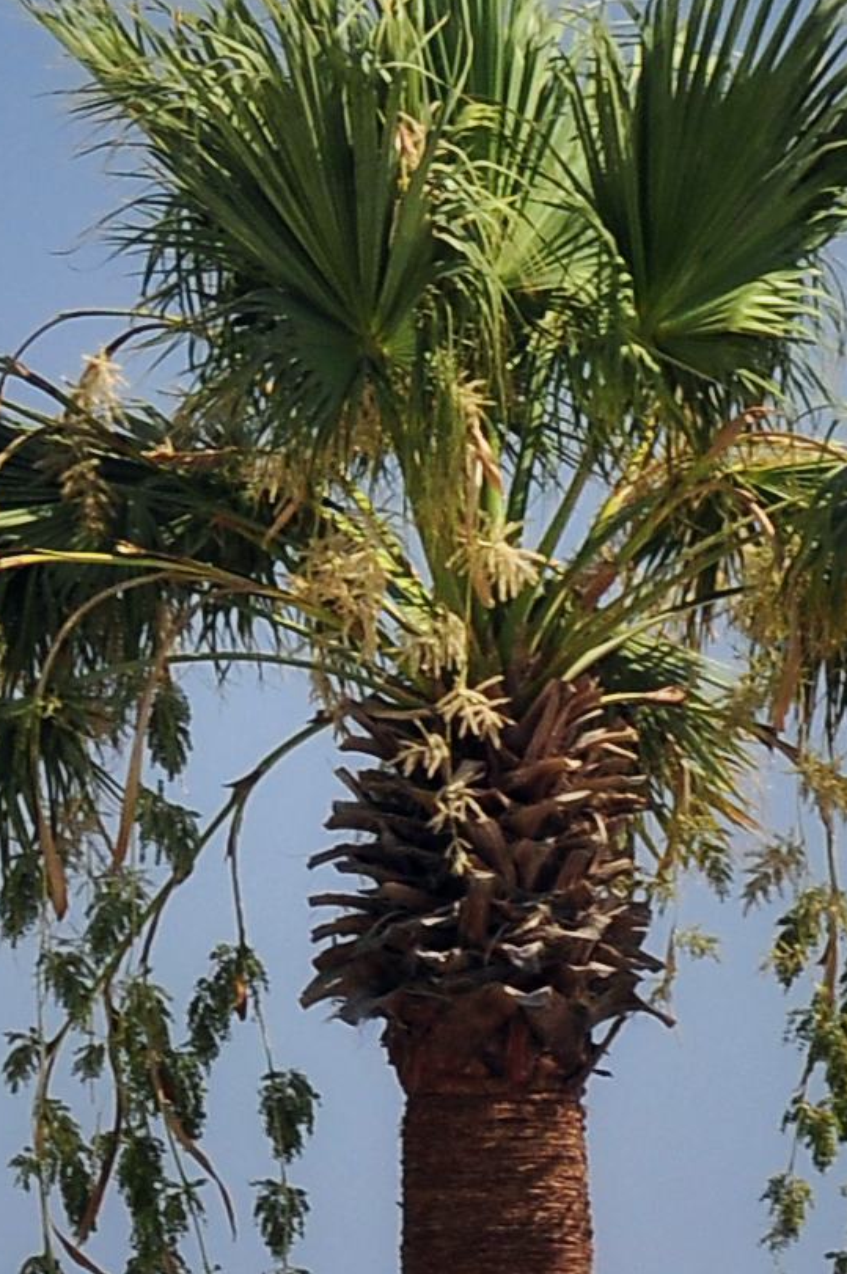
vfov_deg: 3.7
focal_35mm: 555
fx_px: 19627
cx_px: -423
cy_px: 1049
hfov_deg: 2.5
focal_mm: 70
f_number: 10
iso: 200
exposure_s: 1/200
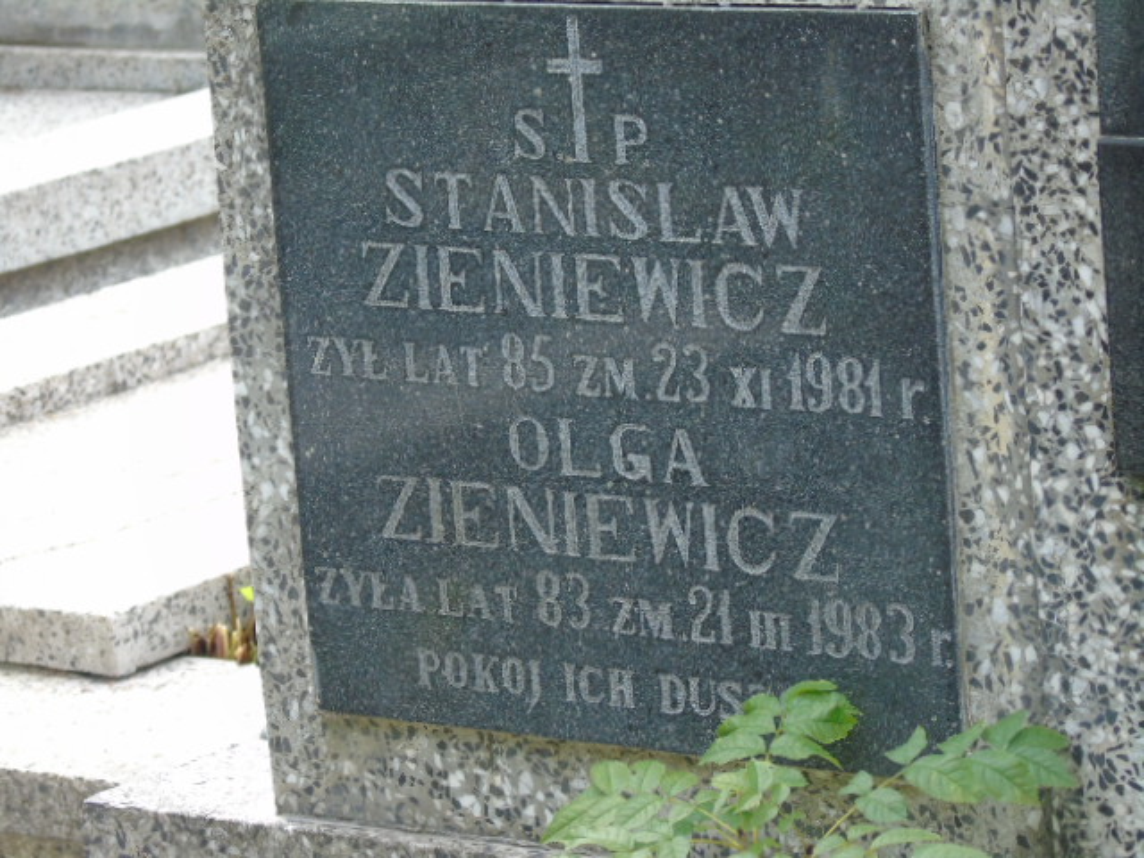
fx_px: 6147
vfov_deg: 8.0
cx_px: 572
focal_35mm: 186
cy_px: 429
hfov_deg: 10.6
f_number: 5
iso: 320
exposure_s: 1/125
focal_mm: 33
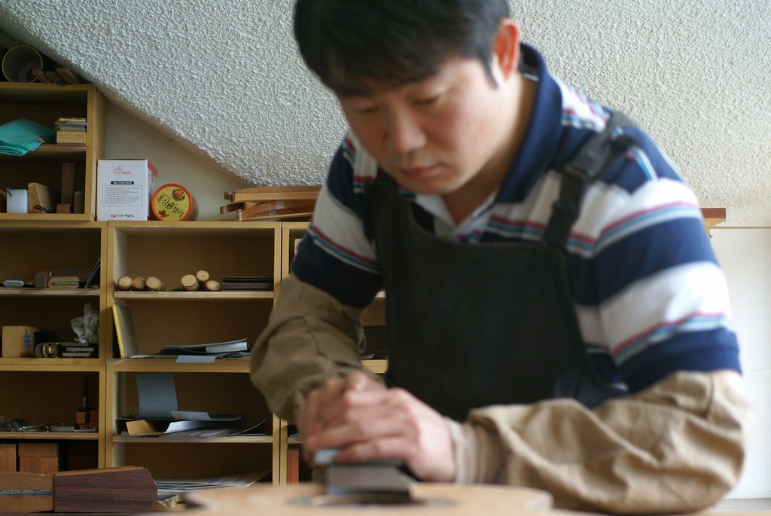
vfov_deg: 18.2
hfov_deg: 27.0
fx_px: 1608
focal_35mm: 75
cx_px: 386
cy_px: 258
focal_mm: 50
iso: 100
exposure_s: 1/13
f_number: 3.5
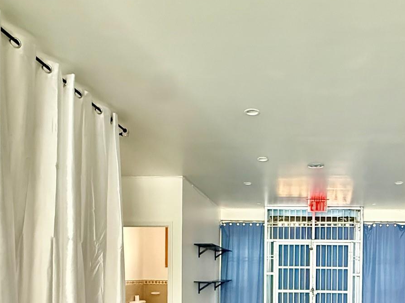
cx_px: 279
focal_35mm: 32
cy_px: 282
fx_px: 374
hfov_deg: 55.3
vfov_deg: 40.3
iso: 1000
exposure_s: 1/40
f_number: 2.2
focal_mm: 2.22
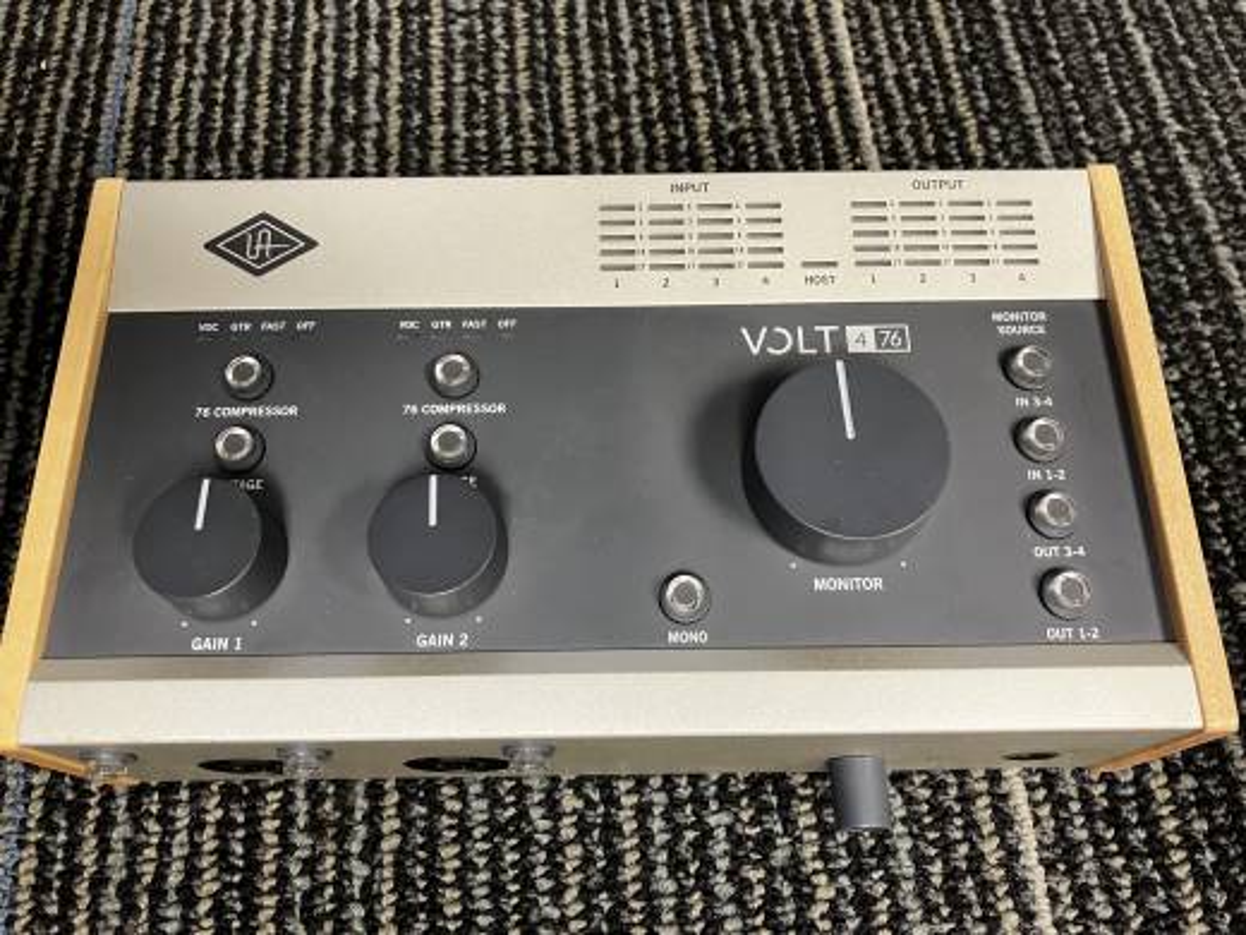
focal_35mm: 28
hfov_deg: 63.4
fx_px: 1008
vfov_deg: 49.7
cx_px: 623
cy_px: 468
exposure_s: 1/60
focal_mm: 3.99
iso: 200
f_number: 1.8
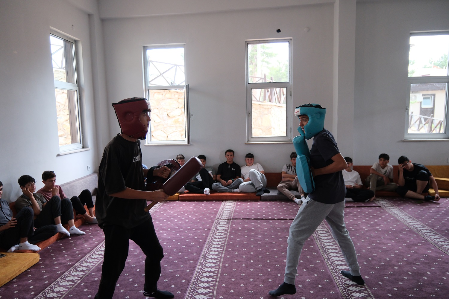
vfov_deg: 53.1
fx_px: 299
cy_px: 150
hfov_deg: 73.7
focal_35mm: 24
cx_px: 224
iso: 1250
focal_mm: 16
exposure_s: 1/200
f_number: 2.8
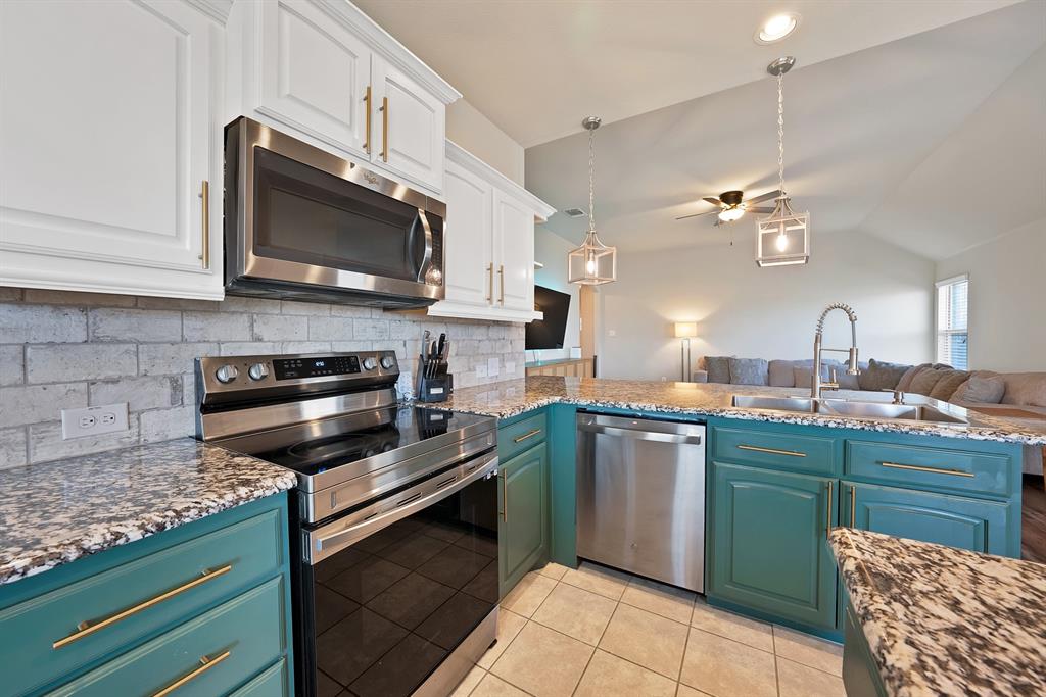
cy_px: 348
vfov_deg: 90.0
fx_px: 349
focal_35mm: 12
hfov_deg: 112.6
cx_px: 523
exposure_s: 1/1.25
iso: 640
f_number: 9
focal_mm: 12
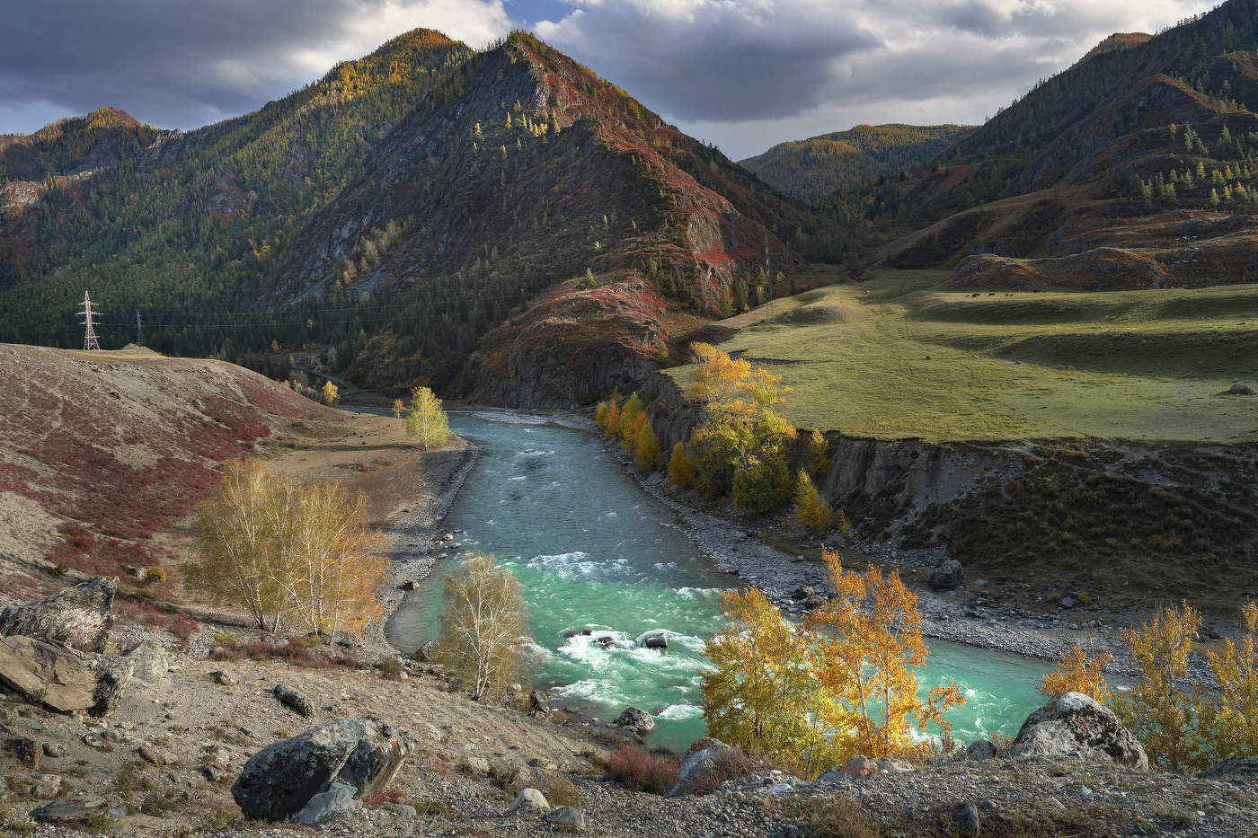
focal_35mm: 24
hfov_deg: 73.8
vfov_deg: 53.1
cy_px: 419
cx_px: 629
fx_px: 839
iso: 100
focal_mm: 24
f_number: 8
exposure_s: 1/125
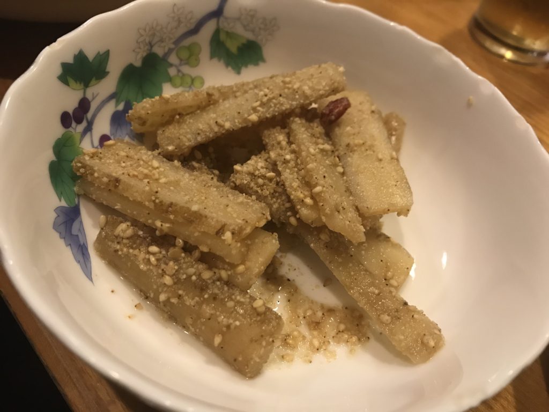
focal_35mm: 28
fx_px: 444
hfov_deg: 63.4
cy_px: 206
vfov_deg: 49.7
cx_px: 274
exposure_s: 1/13
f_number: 1.8
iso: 100
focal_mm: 3.99
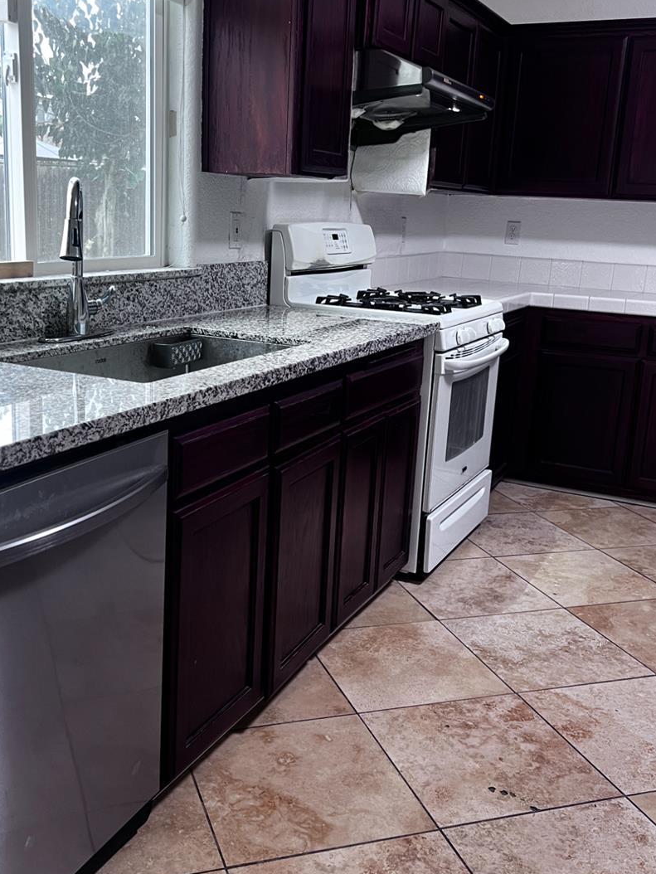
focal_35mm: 37
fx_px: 935
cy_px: 415
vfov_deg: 50.1
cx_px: 292
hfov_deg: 38.6
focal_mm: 5.7
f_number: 1.5
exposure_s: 1/68
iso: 125
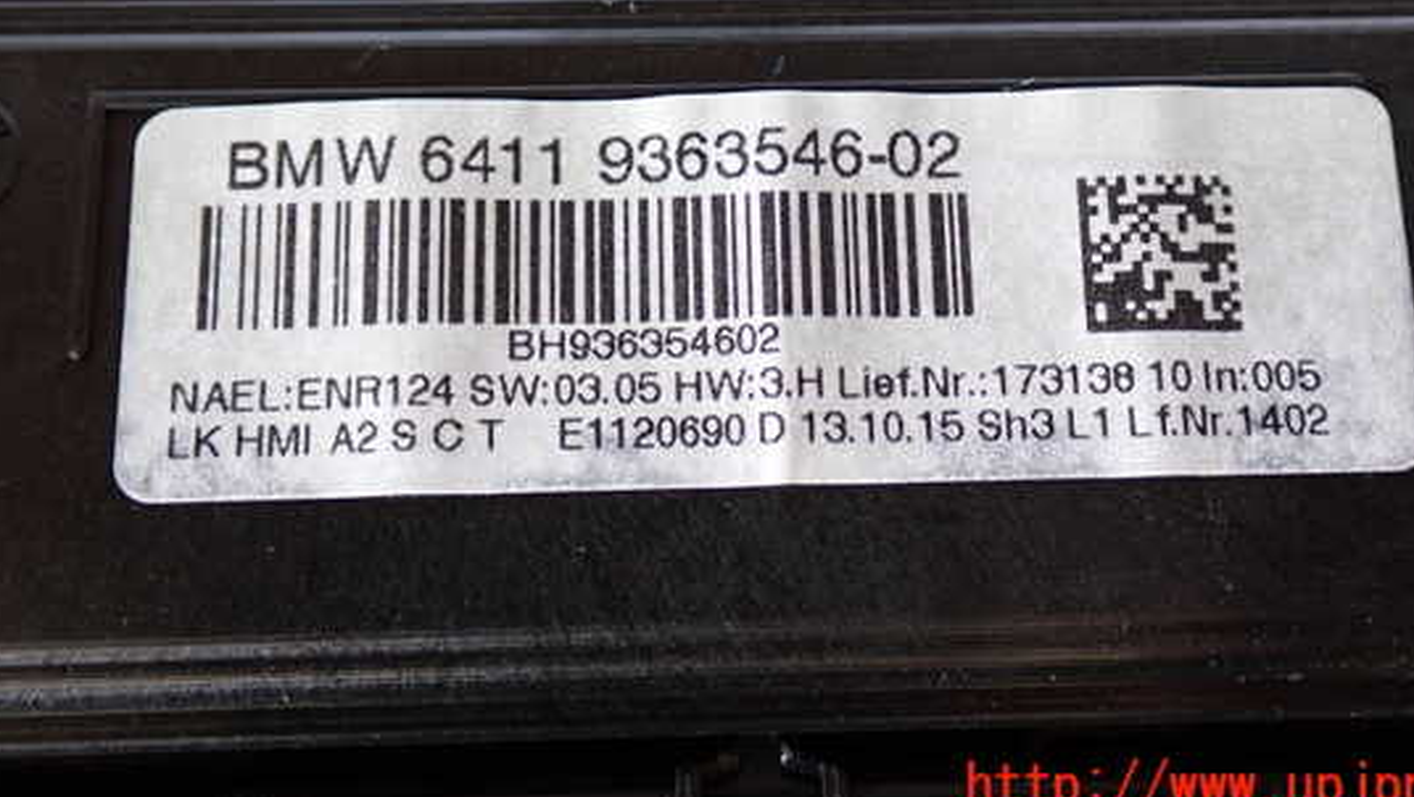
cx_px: 770
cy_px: 227
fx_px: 1875
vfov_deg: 23.8
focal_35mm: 50
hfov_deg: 41.3
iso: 400
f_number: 2.8
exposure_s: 1/40
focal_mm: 7.31
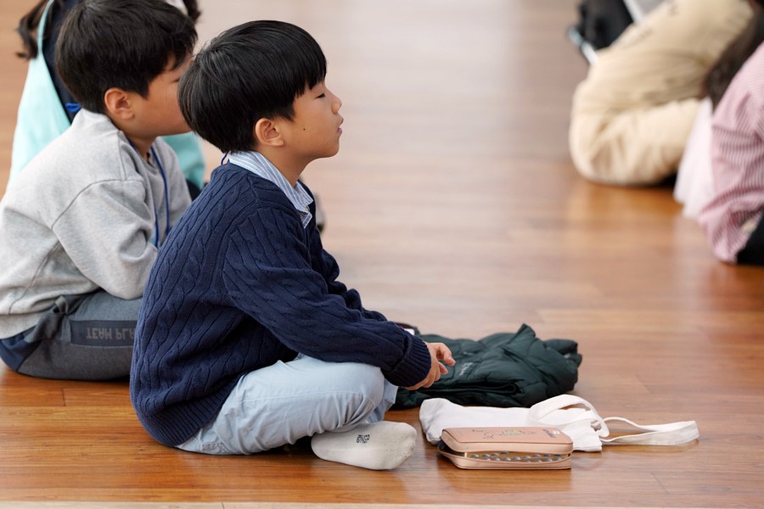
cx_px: 382
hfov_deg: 10.3
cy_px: 254
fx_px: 4244
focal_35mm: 200
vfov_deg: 6.9
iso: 1250
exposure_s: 1/250
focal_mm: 200
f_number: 4
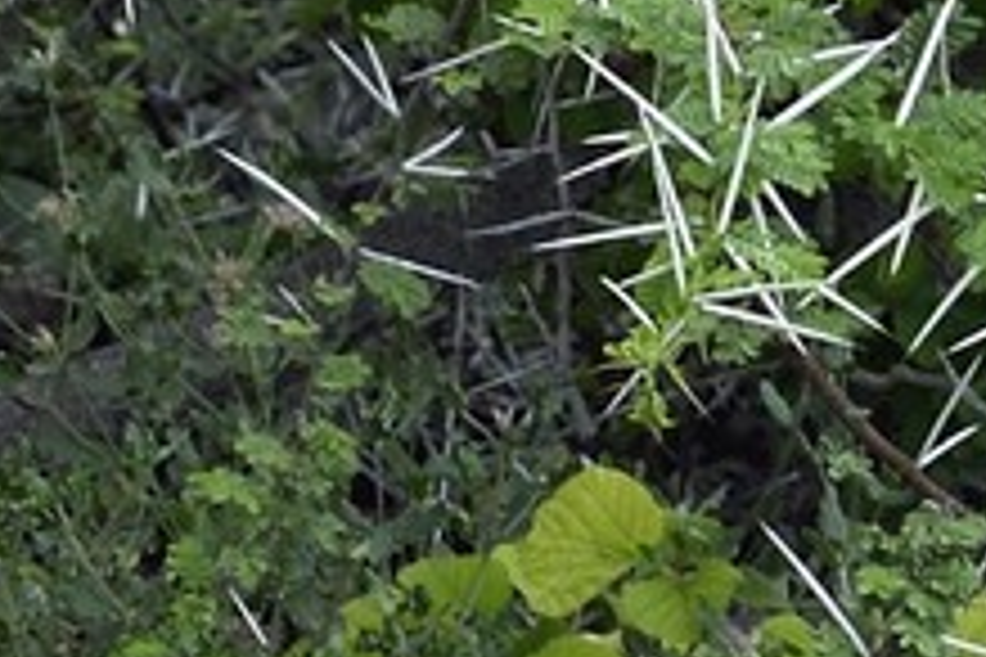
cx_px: -2269
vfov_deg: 0.7
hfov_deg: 1.0
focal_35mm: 2045
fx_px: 56006
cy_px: -99
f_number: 10
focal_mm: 280
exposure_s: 1/400
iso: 400
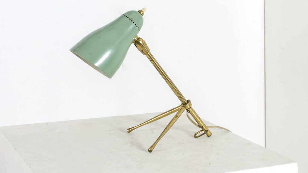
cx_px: 149
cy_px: 65
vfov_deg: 15.9
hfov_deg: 28.0
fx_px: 618
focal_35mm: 76
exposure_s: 1/160
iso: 100
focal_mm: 35
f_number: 20
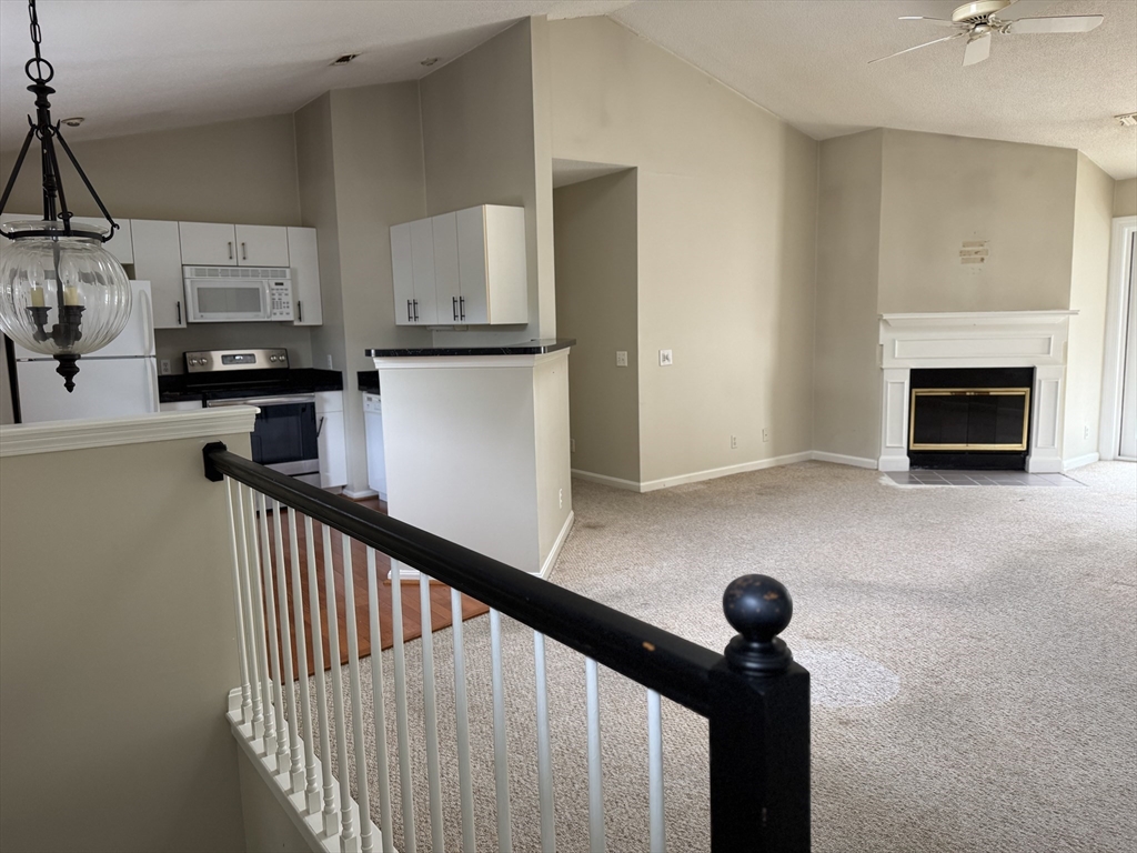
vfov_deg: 56.8
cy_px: 426
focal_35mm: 24
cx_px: 568
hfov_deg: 71.6
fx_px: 788
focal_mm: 6.76
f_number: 1.78
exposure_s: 1/96
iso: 200
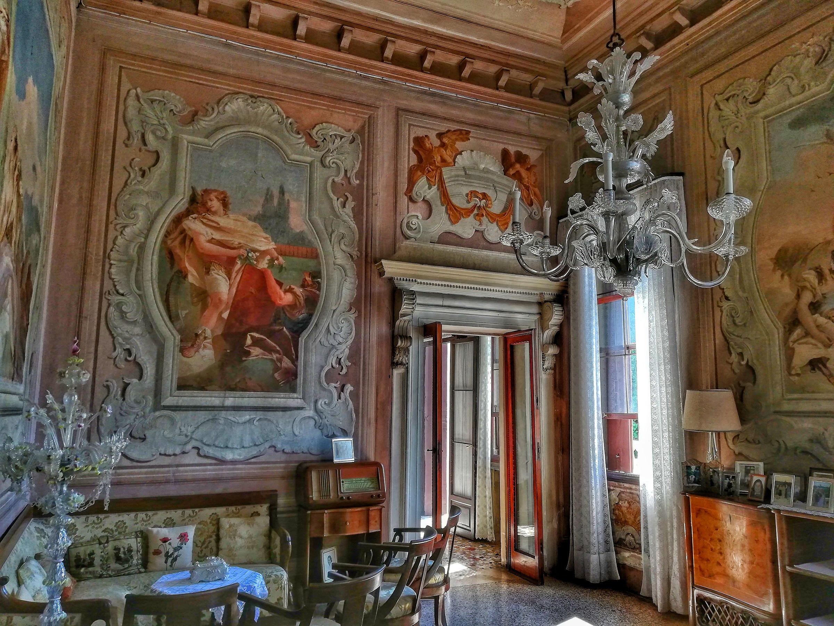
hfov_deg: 65.3
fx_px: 651
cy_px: 313
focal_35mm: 27
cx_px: 417
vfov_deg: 51.4
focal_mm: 3.81
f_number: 2.2
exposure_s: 1/120
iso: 80
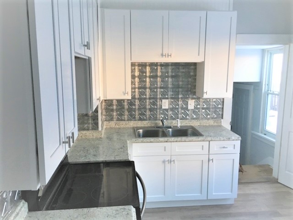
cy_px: 110
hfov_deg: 61.7
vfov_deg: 48.2
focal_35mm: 29
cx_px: 146
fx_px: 245
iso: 125
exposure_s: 1/30
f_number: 2.2
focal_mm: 4.15
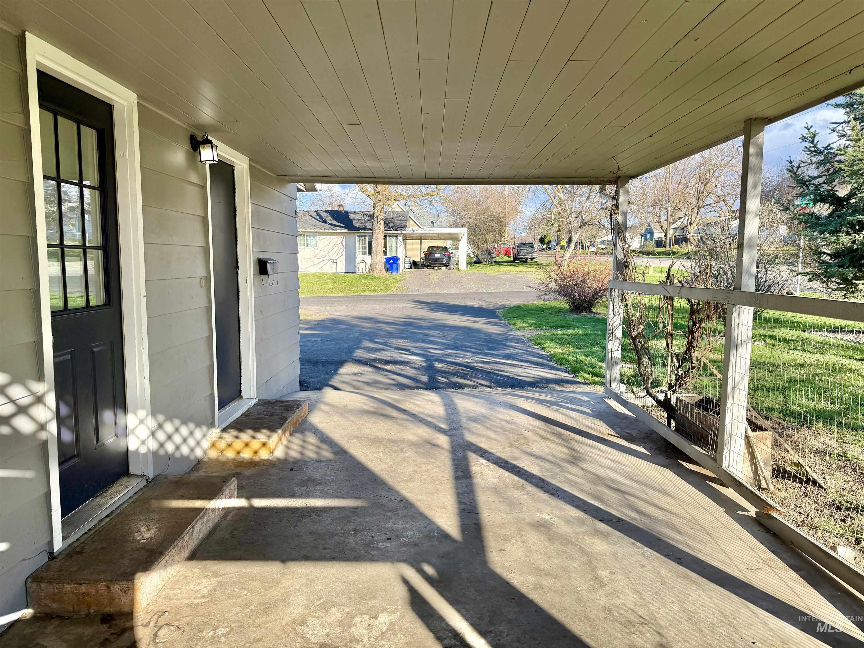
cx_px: 432
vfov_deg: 56.8
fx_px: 599
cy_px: 324
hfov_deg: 71.6
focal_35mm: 24
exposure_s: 1/1361
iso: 80
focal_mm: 6.76
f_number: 1.78
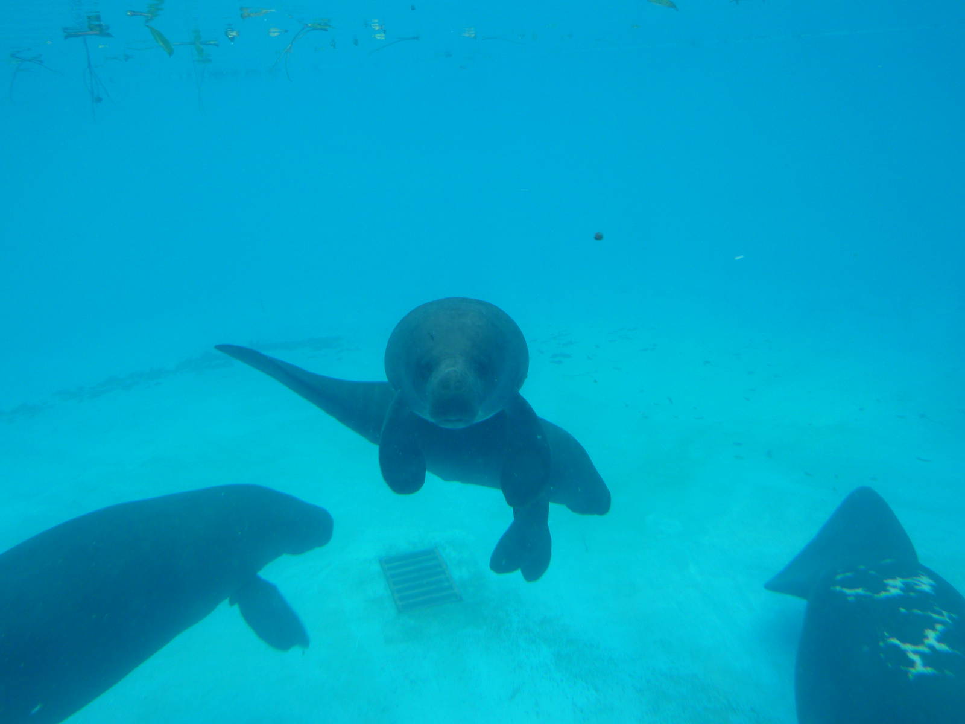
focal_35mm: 29
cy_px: 362
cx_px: 482
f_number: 3.4
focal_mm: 4.7
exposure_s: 1/80
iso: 80
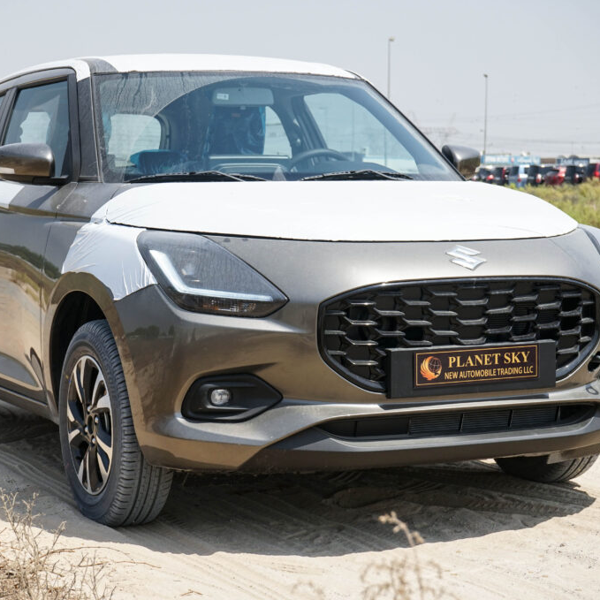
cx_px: 251
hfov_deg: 21.1
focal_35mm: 82
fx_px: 1608
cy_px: 301
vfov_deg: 21.1
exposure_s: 1/800
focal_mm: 64
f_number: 9
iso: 400
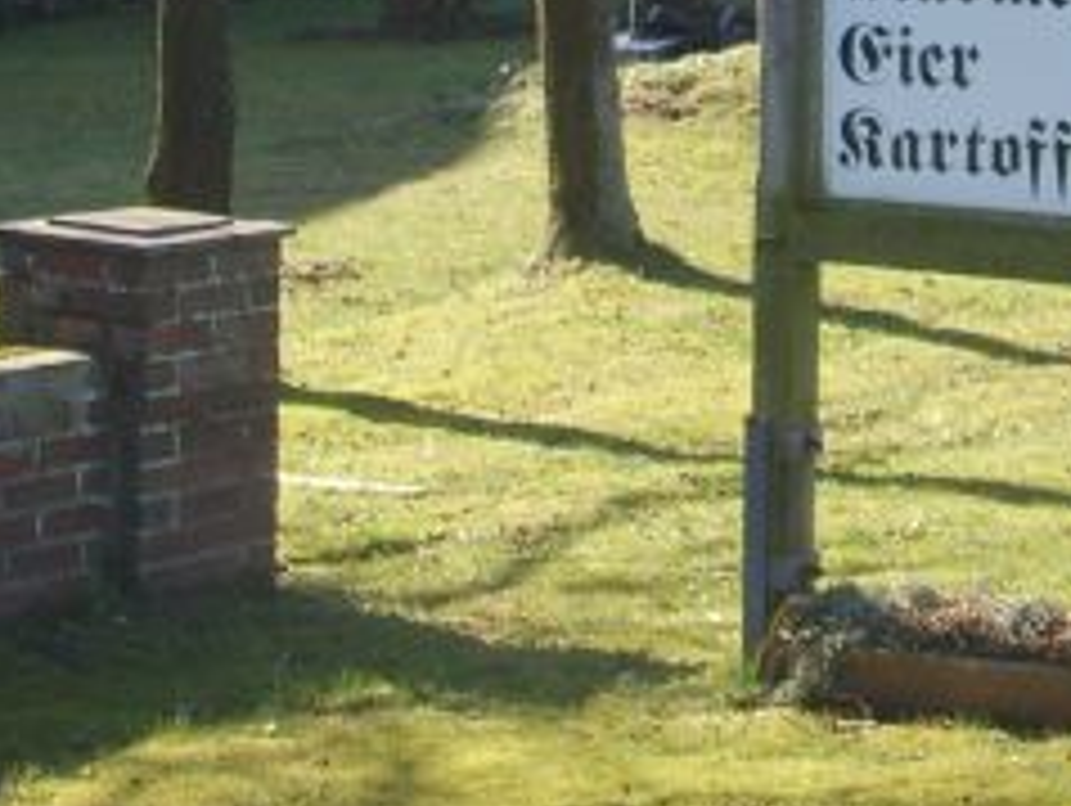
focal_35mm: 131
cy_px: -122
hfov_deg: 15.0
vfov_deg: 11.2
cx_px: 846
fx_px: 4057
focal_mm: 6.6
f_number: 3.5
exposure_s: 1/250
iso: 50
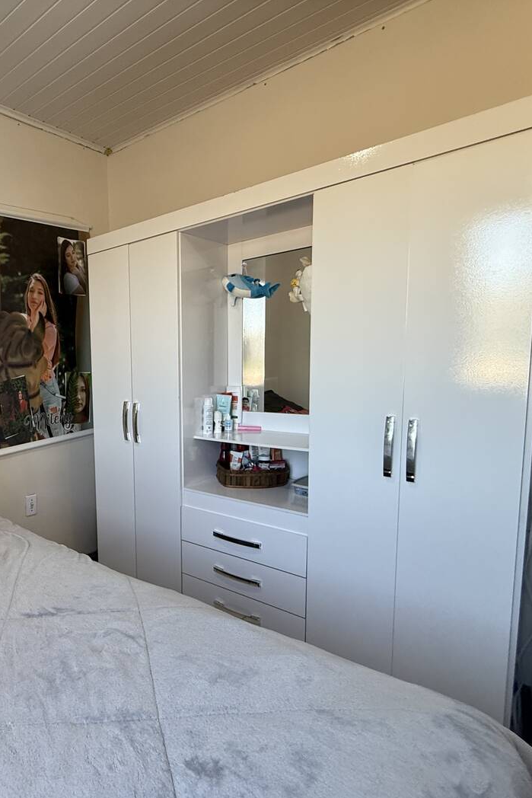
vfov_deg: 84.0
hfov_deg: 53.6
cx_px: 46
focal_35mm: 20
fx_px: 443
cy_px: 410
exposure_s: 1/120
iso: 250
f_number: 2.2
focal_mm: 2.22
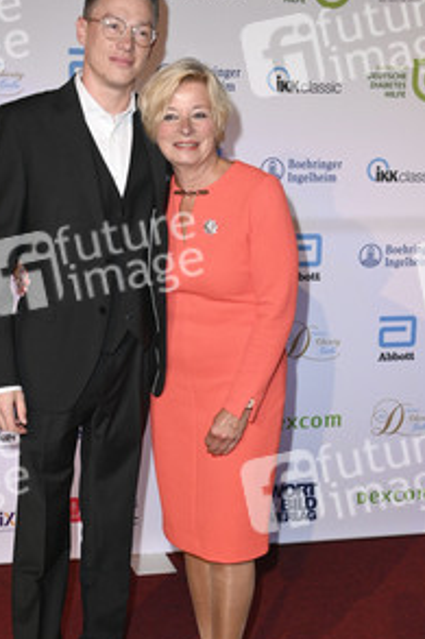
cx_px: 155
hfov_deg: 22.5
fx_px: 1064
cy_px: 373
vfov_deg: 33.3
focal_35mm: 60
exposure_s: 1/160
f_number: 5.6
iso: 3200
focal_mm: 44
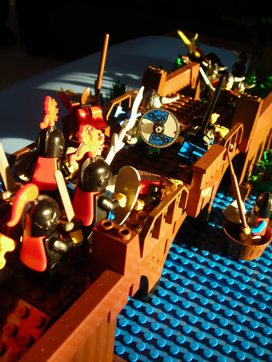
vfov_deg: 49.0
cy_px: 181
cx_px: 136
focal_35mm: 38
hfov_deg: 37.7
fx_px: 398
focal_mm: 6.3
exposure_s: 1/25.5
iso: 50
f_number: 3.2
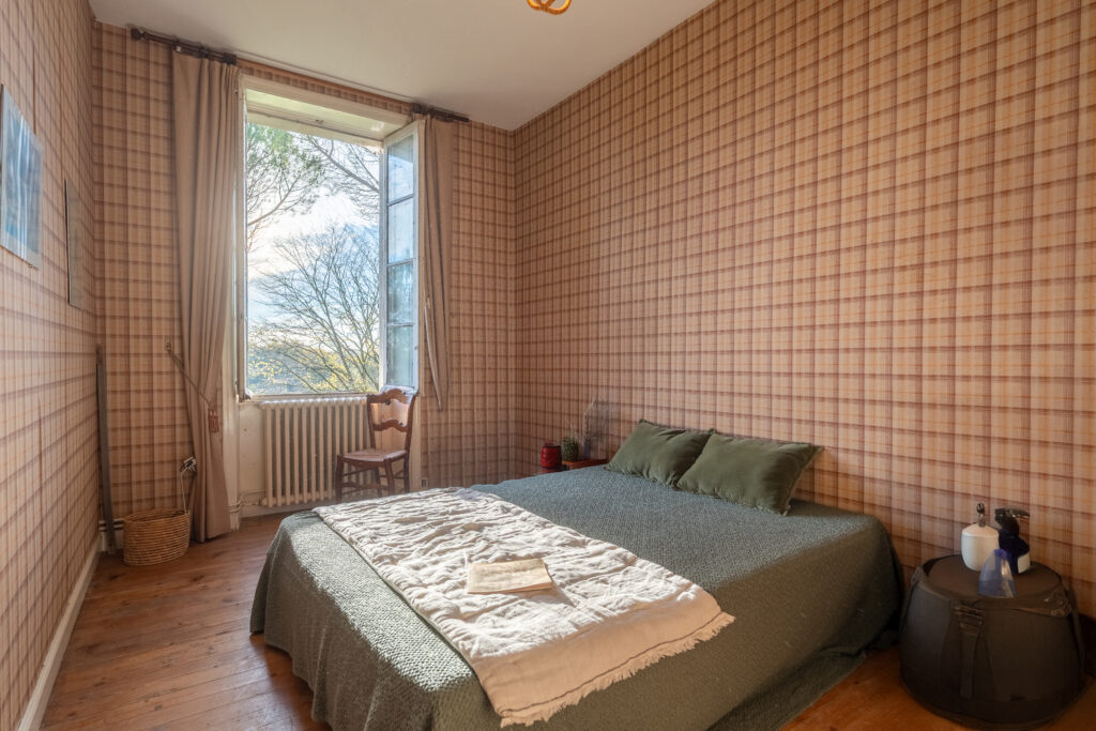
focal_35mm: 18
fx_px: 563
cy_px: 366
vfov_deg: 66.0
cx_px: 548
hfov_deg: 88.4
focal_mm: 18.5
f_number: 5
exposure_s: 1/6400
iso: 400
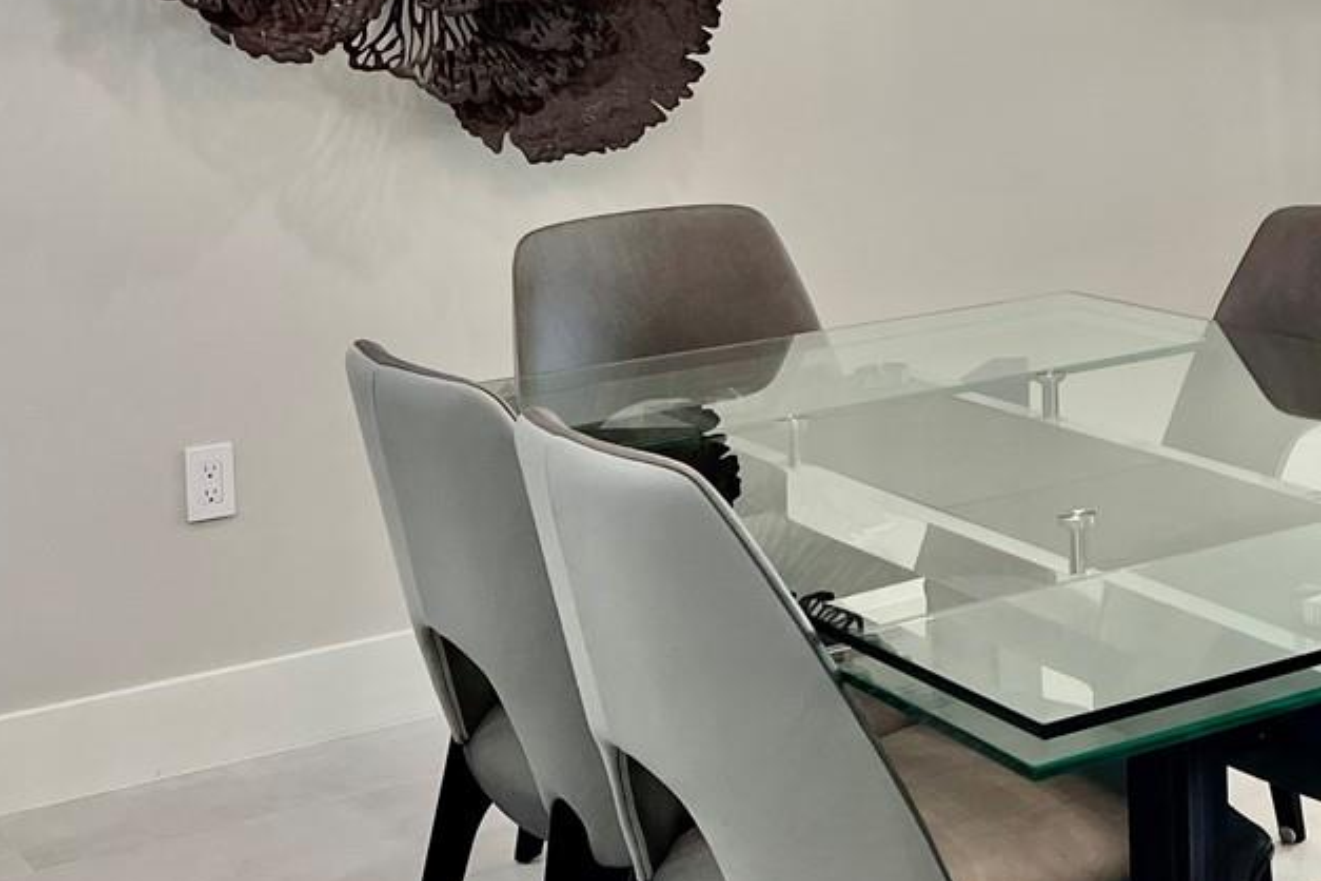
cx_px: 1424
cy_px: -17
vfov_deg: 19.1
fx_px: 2532
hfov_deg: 27.0
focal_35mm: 69
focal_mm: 5.7
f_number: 1.5
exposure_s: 1/120
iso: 80
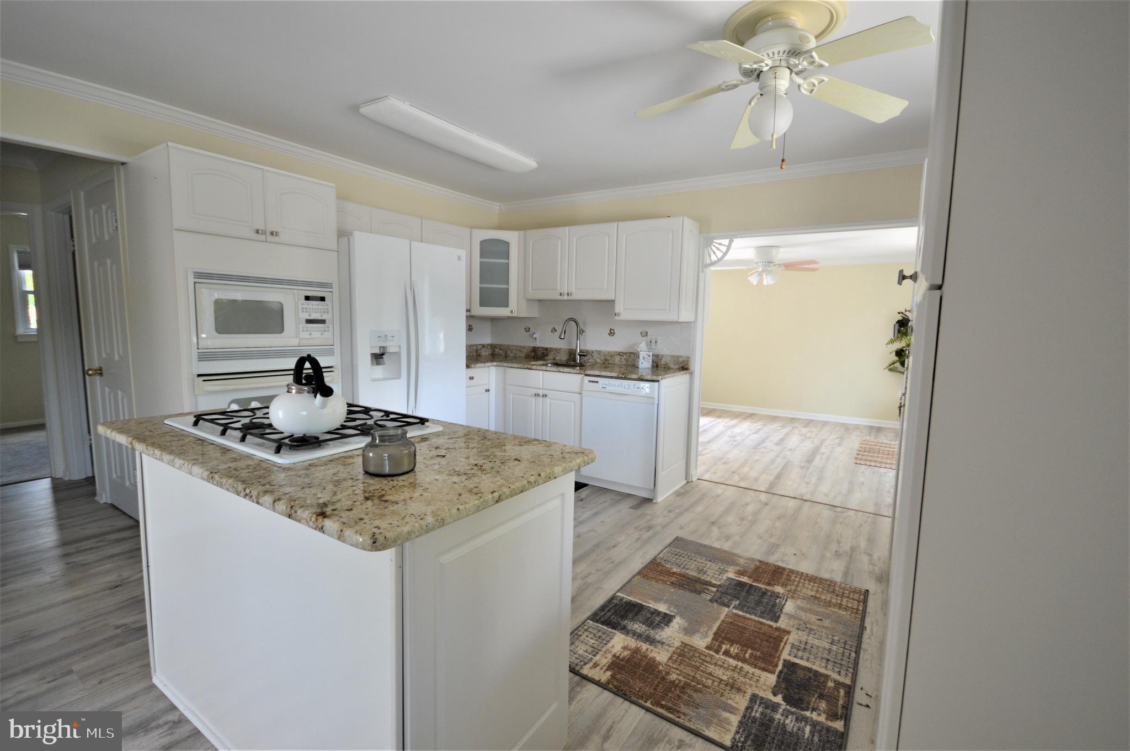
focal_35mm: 15
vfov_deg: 77.2
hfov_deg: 100.4
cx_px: 565
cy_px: 376
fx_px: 470
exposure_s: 1/100
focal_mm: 10
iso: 400
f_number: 5
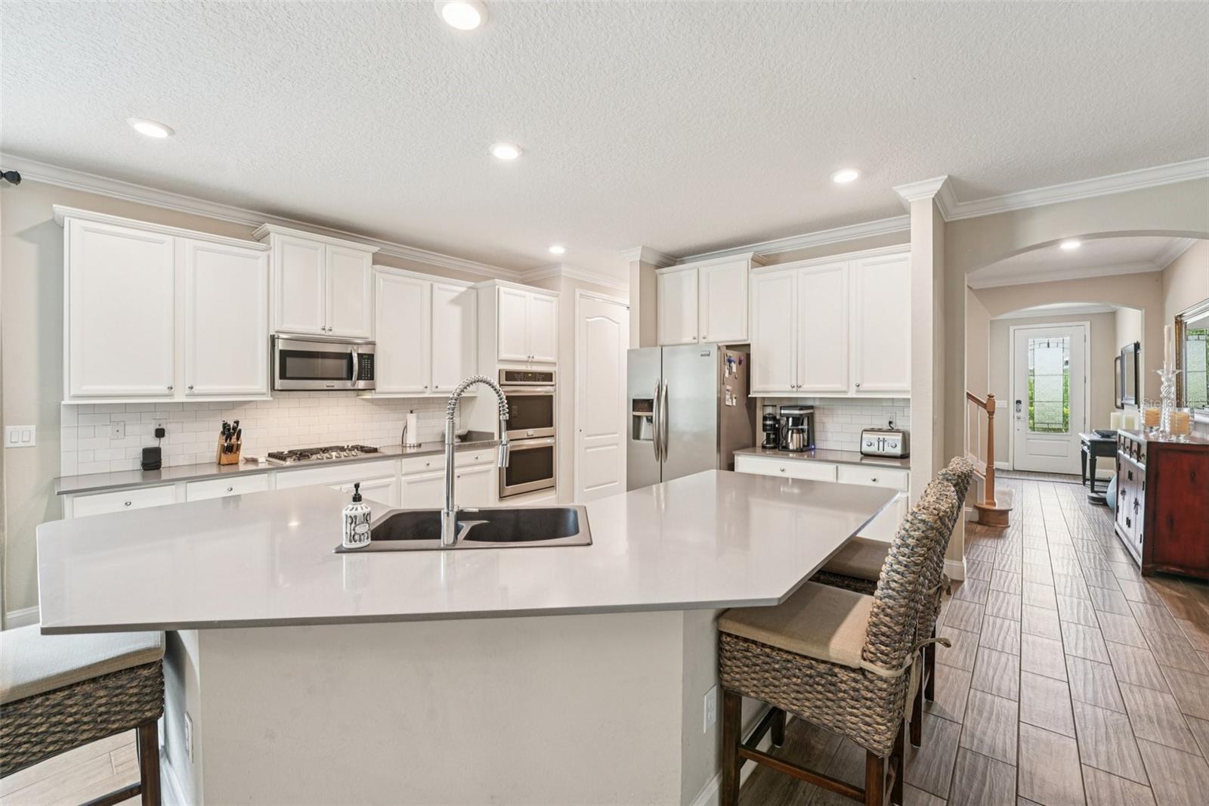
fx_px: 470
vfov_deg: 81.2
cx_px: 604
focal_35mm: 14
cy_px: 403
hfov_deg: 104.3
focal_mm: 14
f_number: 9
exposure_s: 1/1.25
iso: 100
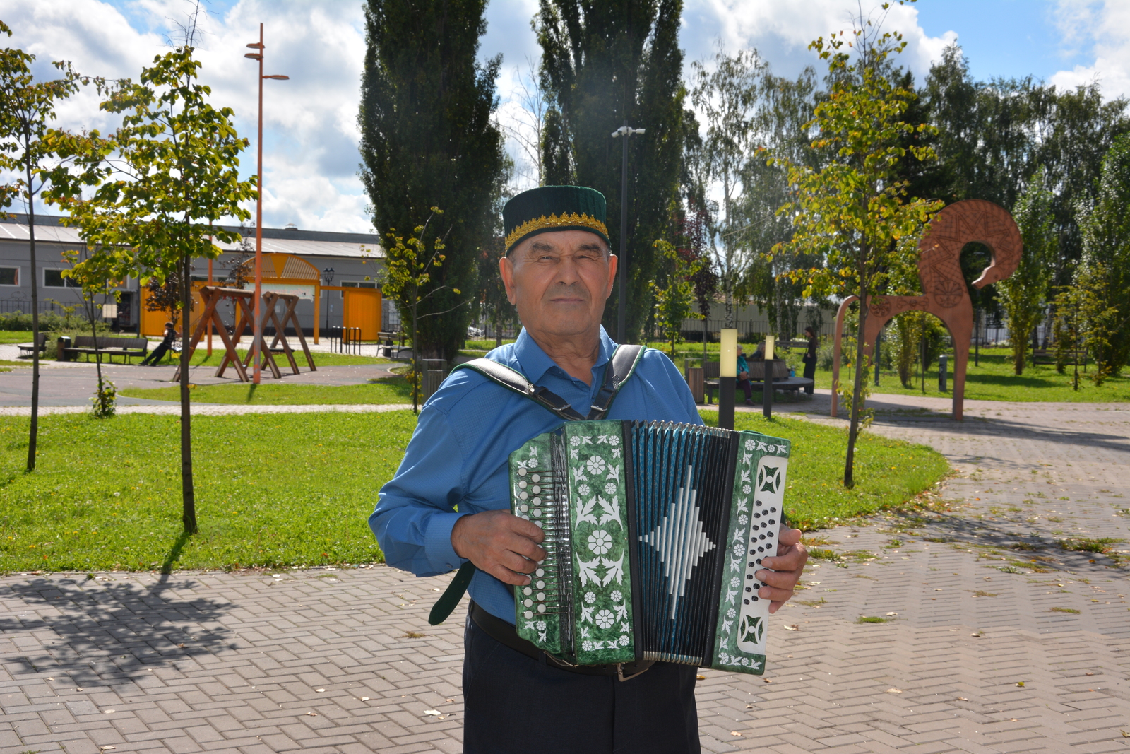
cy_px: 377
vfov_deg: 28.1
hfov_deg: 41.1
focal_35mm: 48
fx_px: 1507
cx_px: 565
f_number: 11
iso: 100
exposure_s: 1/200
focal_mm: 32
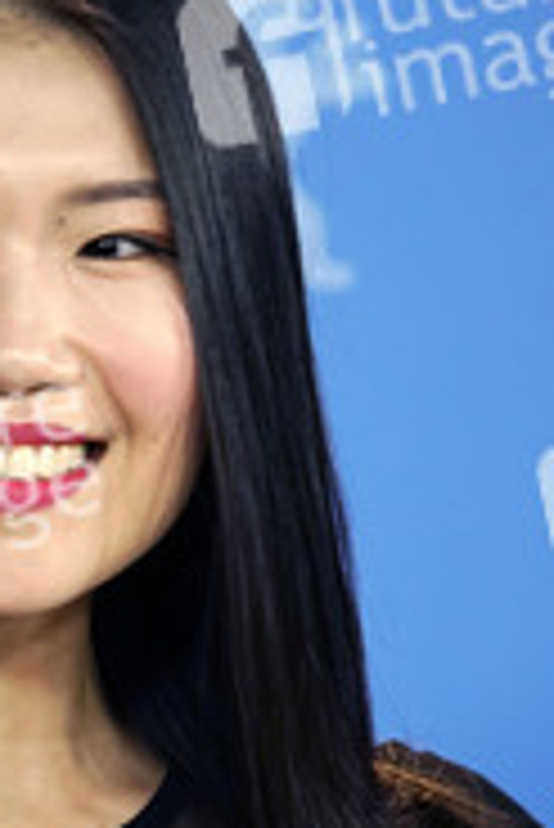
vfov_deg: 4.7
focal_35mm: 434
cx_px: 0
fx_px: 9999
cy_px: 716
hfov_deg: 3.2
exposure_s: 1/200
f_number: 5.6
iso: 3200
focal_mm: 200
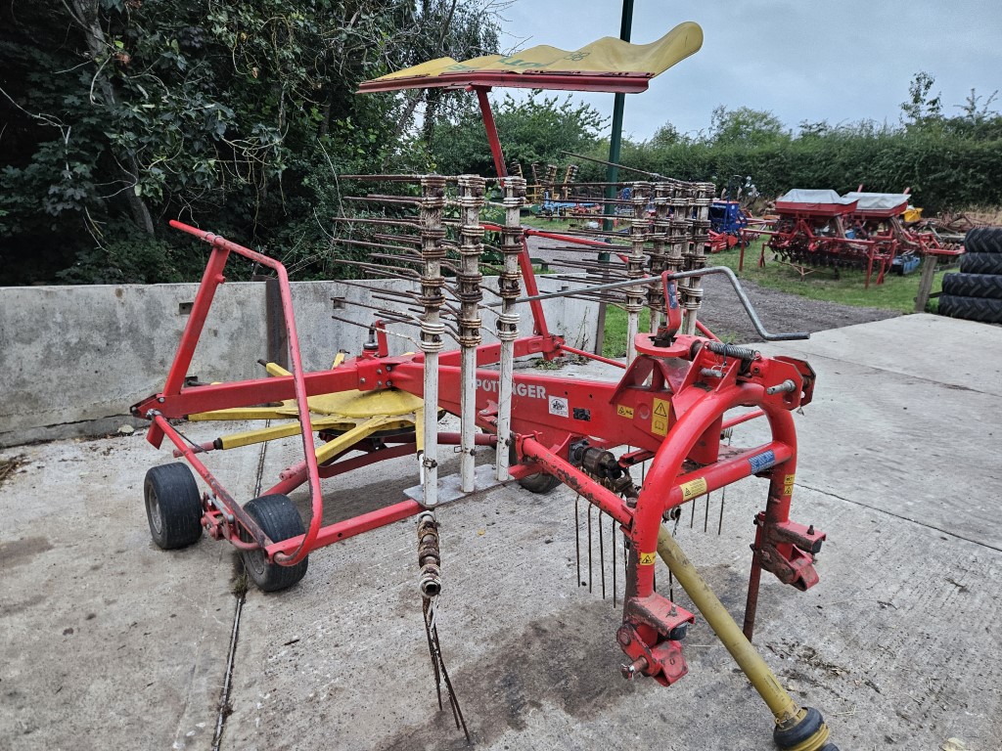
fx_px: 666
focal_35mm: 23
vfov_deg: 58.9
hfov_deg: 73.9
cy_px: 376
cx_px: 501
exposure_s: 1/100
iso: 320
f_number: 1.8
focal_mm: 5.4
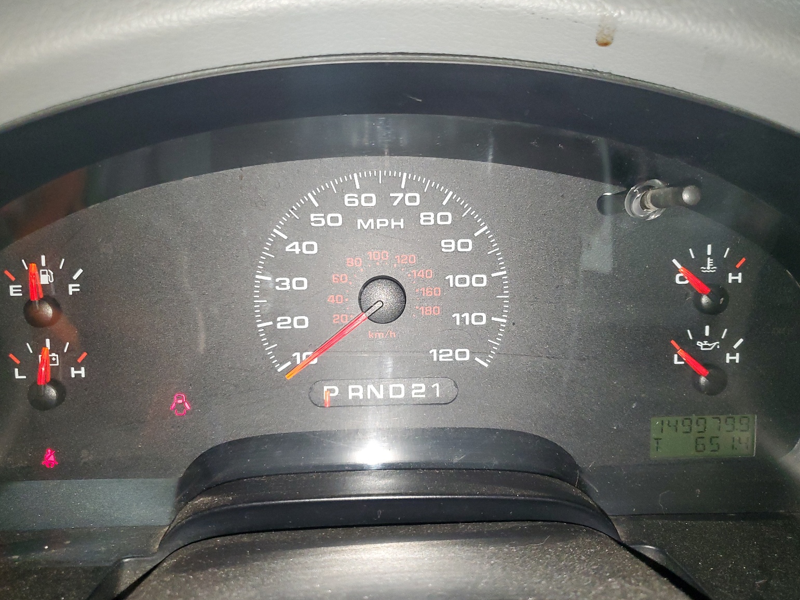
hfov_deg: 65.3
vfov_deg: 51.4
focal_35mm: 27
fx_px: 624
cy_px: 310
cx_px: 390
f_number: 1.5
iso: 255
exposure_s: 1/60.2
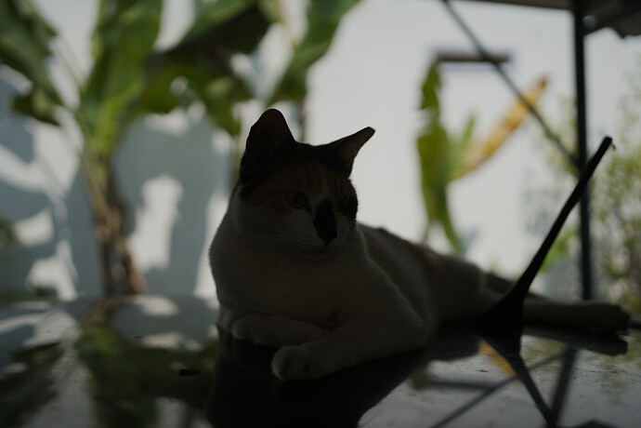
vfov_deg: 37.9
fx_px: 623
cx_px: 320
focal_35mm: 35
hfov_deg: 54.4
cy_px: 214
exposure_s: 1/2500
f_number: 2.2
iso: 100
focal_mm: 35
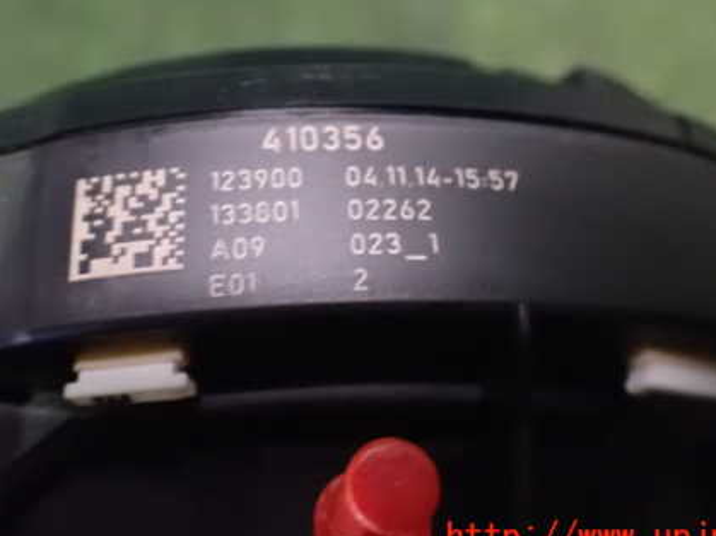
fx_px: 889
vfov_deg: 33.3
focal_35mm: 43
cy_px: 176
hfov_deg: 43.8
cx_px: 320
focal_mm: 5.4
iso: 1600
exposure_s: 1/30
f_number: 2.3
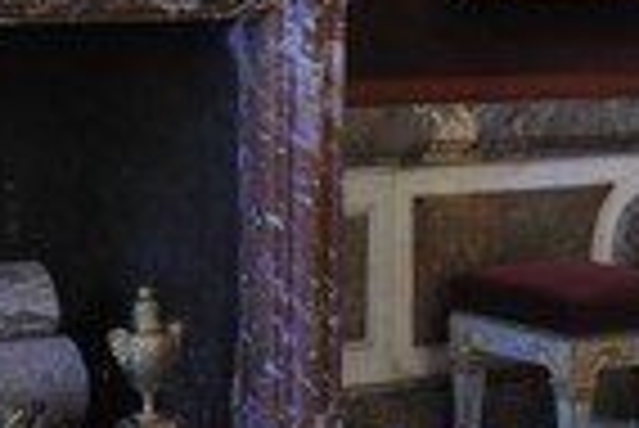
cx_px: 166
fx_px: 2736
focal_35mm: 154
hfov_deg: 13.3
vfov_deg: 8.8
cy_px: -149
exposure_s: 10
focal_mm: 52
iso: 200
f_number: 11
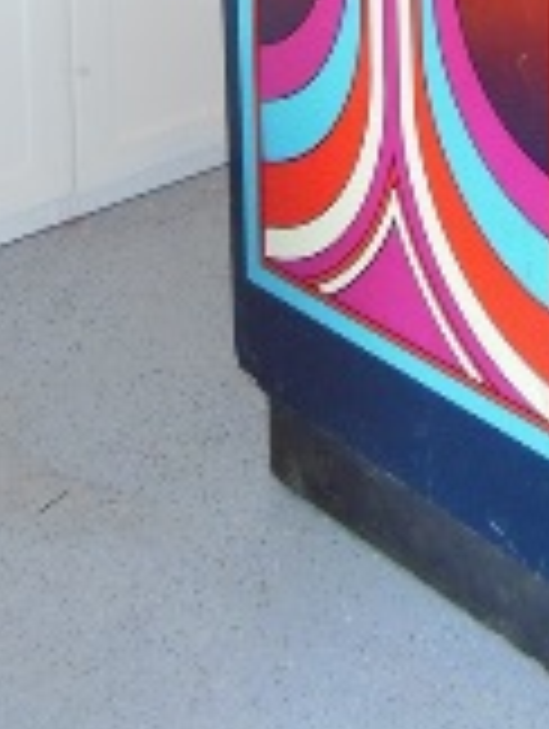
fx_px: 1455
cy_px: -234
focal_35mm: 69
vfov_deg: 24.4
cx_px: 630
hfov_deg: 20.2
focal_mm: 4.5
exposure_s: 1/30
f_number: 3.2
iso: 200
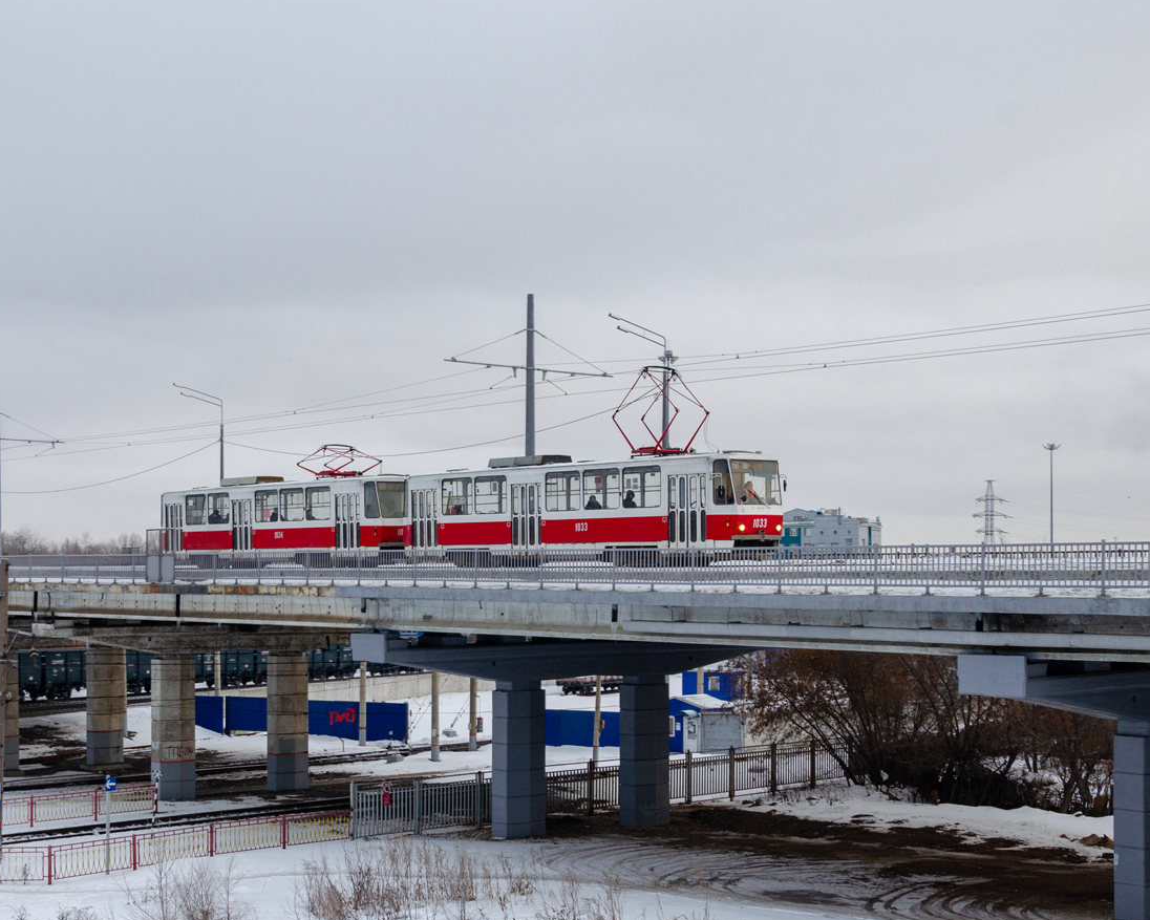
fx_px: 1702
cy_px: 449
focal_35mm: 50
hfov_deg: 37.3
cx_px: 510
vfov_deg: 30.3
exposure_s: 1/200
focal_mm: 26
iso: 500
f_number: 7.1
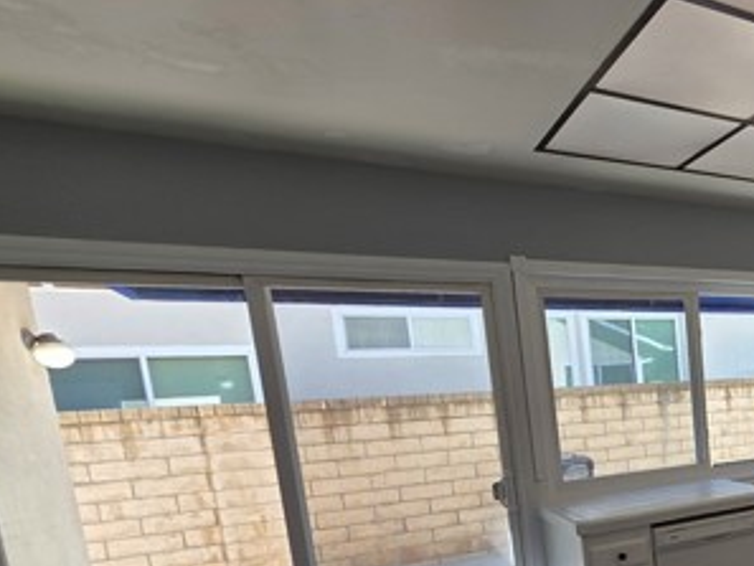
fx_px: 610
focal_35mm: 28
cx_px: 792
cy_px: 485
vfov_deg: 46.1
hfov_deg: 48.8
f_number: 1.9
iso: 25
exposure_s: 1/120
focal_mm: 2.2
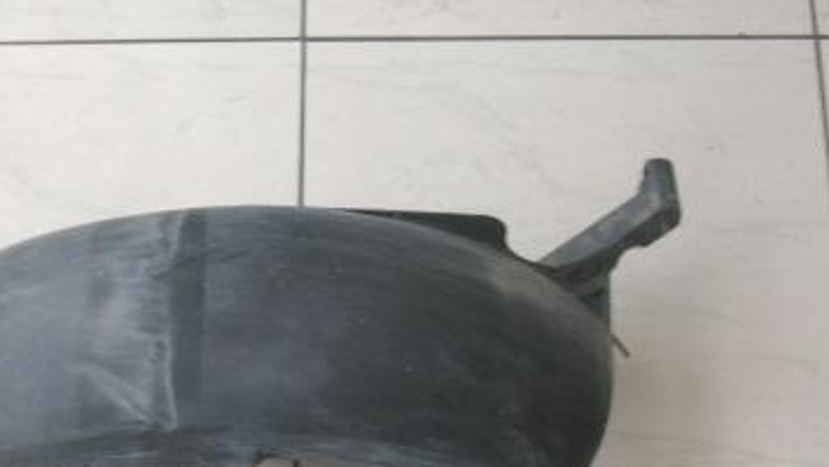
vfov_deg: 17.1
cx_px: 327
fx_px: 1539
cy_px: 389
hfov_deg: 30.1
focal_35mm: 70
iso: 50
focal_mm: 8.5
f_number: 3.3
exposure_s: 1/30
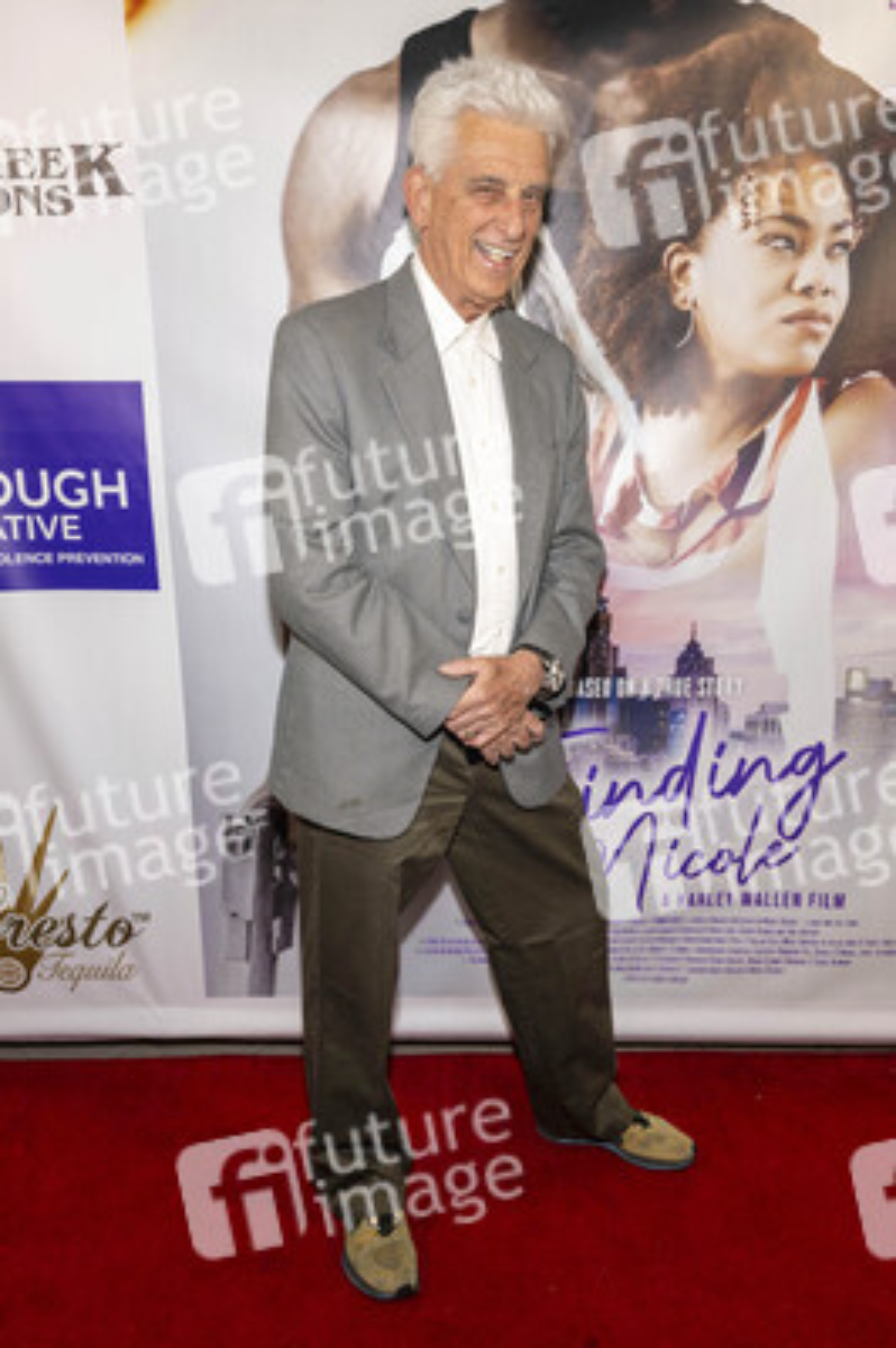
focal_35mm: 28
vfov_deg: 64.6
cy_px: 674
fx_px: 1066
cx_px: 448
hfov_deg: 45.6
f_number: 5.6
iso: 400
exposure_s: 1/200
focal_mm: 28.5
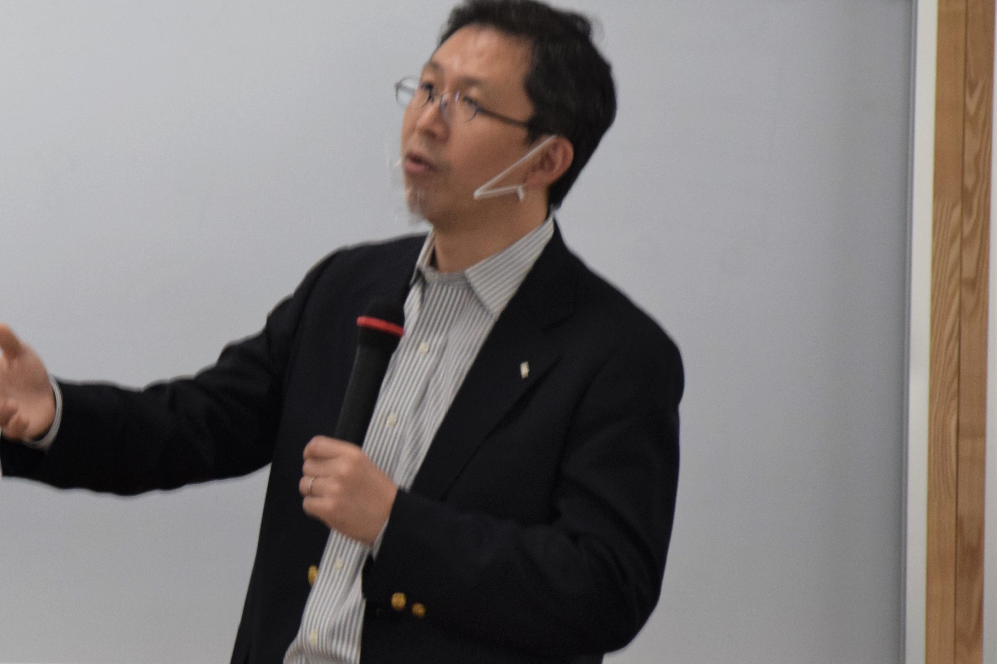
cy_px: 450
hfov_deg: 5.1
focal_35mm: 404
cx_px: 38
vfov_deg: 3.4
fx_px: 11187
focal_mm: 140
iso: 1600
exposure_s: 1/125
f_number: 5
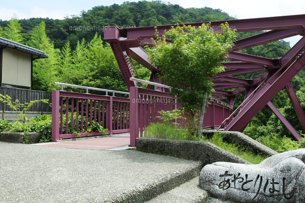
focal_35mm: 33
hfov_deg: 57.3
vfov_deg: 39.9
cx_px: 152
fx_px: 279
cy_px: 102
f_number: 9
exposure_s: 1/320
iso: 200
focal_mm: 22
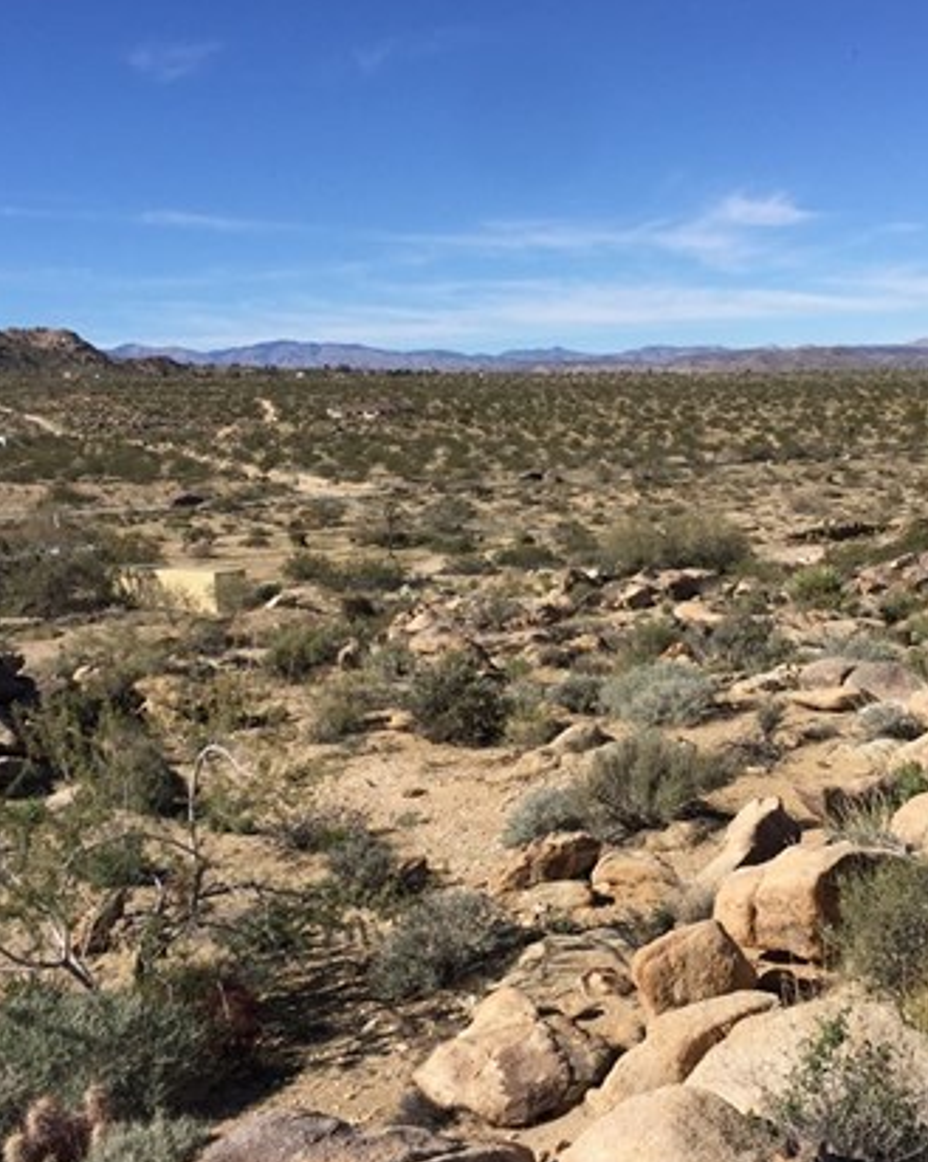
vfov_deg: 42.0
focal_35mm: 44
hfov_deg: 33.8
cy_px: 561
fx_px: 1512
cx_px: 615
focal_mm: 4.15
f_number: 2.2
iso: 32
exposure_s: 1/2639
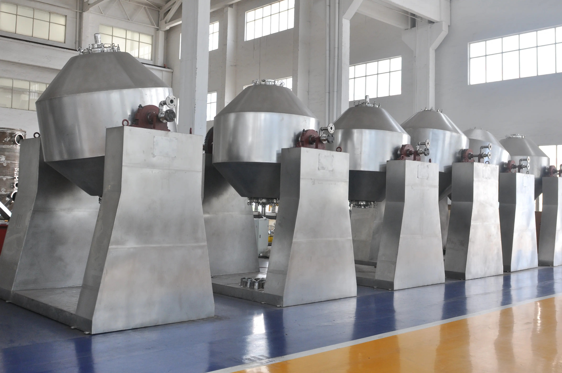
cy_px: 186
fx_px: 561
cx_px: 281
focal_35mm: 36
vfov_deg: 36.8
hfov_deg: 53.2
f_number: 7.1
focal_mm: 24
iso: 500
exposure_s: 1/125
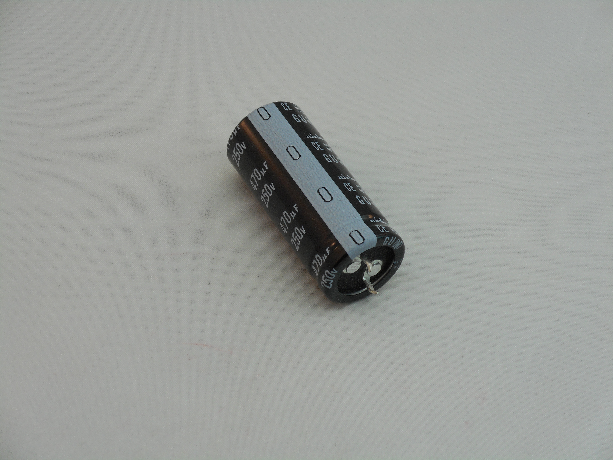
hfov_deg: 22.0
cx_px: 306
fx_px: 1576
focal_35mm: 89
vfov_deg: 16.6
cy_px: 230
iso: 140
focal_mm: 15.9
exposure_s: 1/60
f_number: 5.6
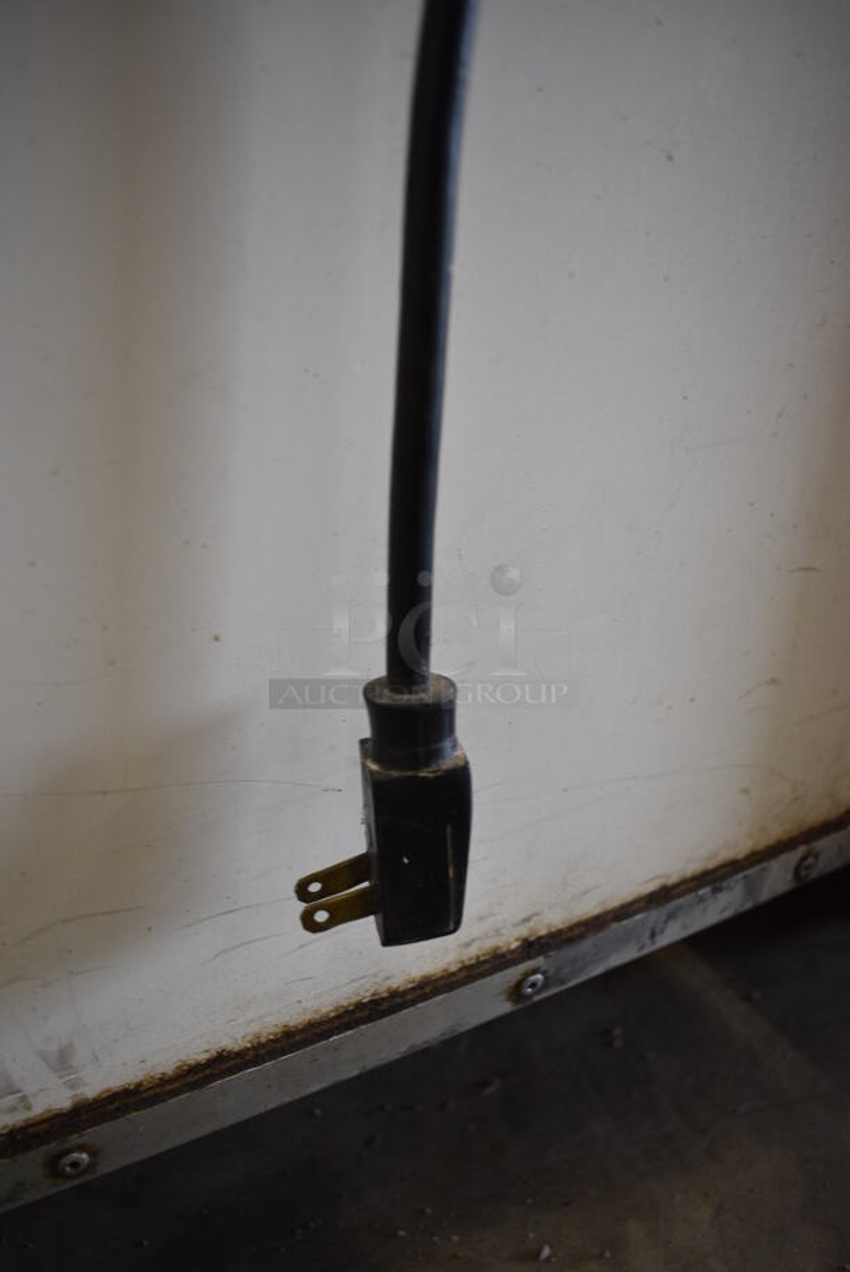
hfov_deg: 48.0
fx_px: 955
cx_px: 425
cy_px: 636
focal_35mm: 27
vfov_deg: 67.3
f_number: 4
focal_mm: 18
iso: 900
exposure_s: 1/60
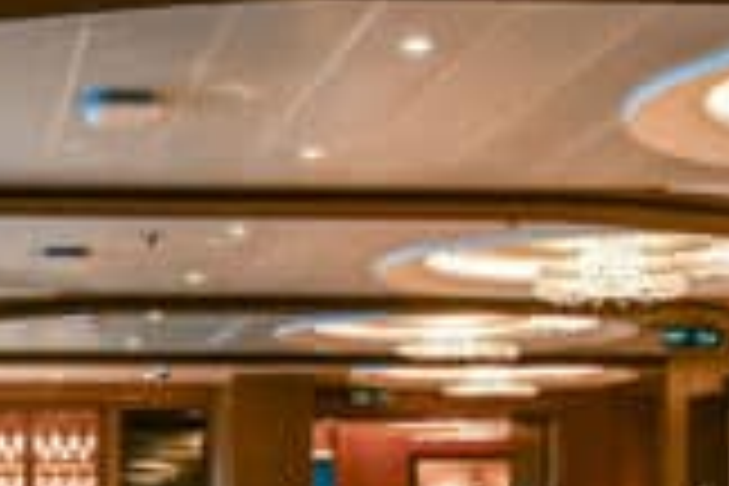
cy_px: 756
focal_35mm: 95
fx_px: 1924
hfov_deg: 21.1
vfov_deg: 13.5
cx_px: 99
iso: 200
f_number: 5.6
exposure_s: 1/60
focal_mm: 10
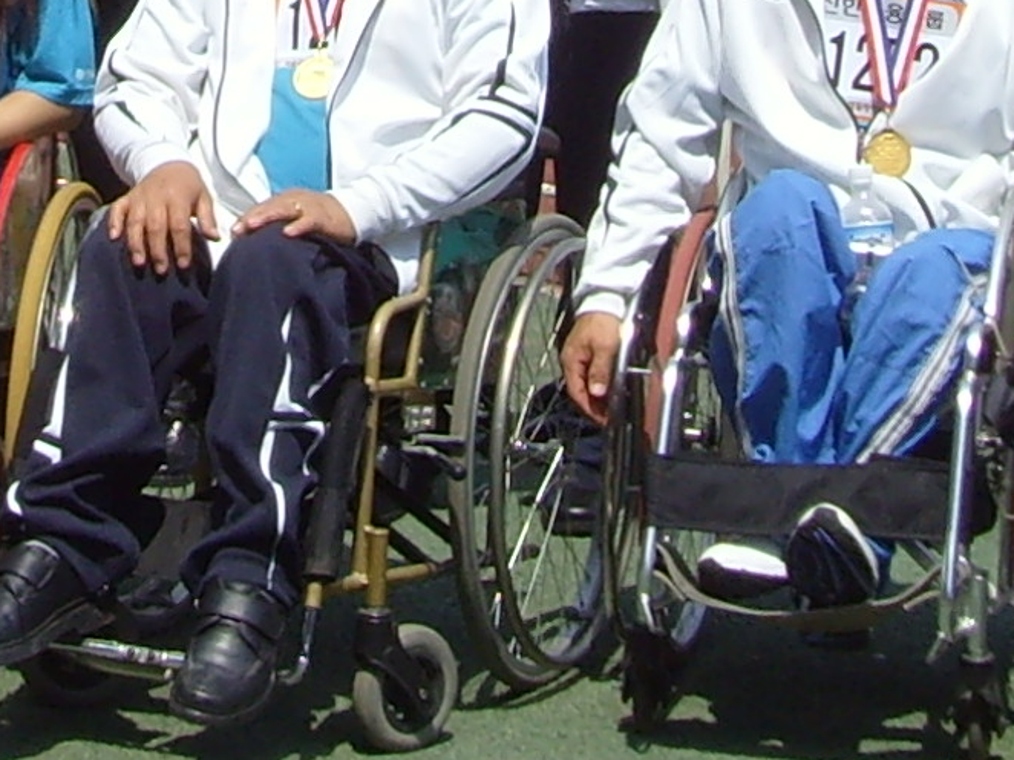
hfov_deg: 10.8
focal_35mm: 181
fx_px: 5300
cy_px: -461
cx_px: -54
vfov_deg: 8.0
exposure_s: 1/350
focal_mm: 6.6
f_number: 6.3
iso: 80
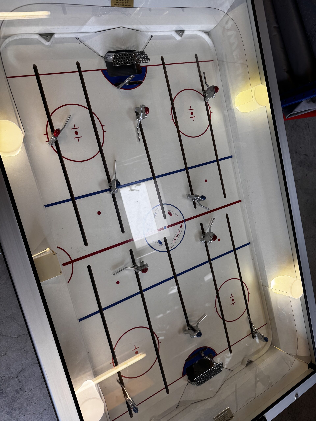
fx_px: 292
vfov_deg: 71.6
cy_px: 210
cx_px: 158
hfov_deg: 56.8
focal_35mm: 24
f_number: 1.78
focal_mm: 6.76
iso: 64
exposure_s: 1/100
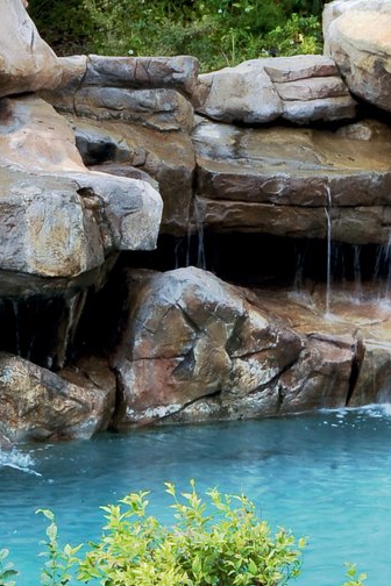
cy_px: 999
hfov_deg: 5.1
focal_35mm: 268
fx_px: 4366
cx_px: -272
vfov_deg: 7.5
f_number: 22
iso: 100
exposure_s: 1/10
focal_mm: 66
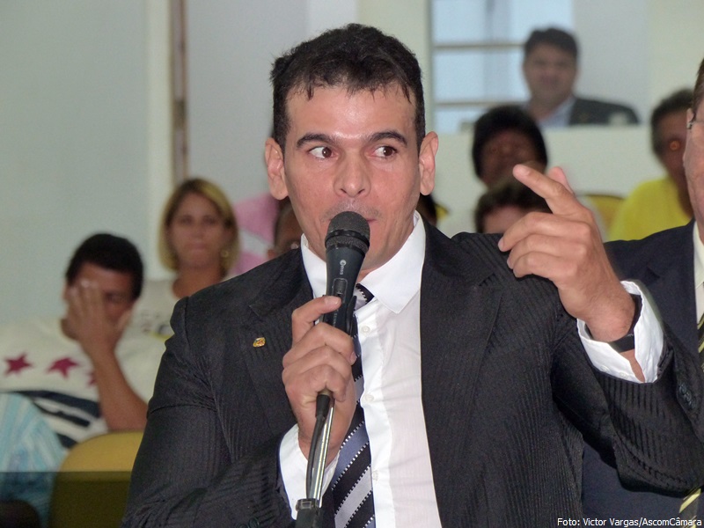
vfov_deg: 5.1
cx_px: 352
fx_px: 5898
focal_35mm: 290
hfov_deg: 6.8
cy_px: 264
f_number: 2.8
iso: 400
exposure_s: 1/80
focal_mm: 52.3
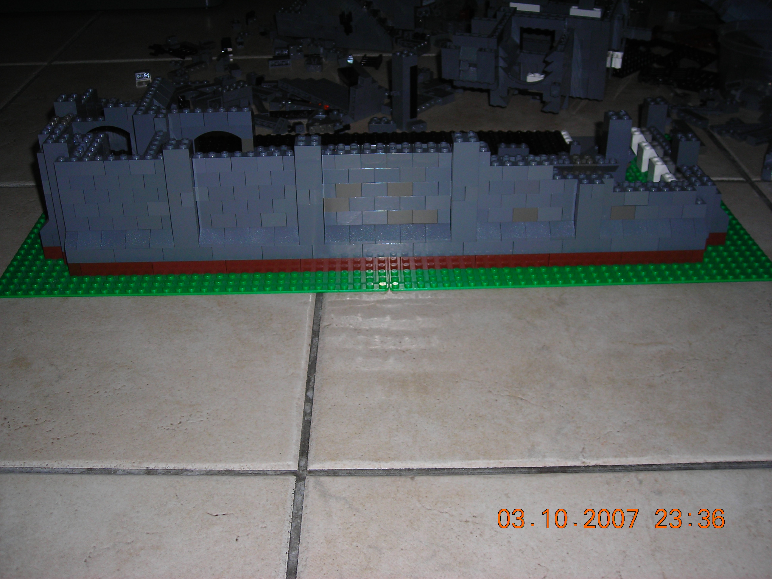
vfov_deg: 35.1
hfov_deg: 45.8
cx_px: 386
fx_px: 914
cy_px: 290
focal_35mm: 41
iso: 50
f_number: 3.3
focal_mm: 6.8
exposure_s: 1/60.1
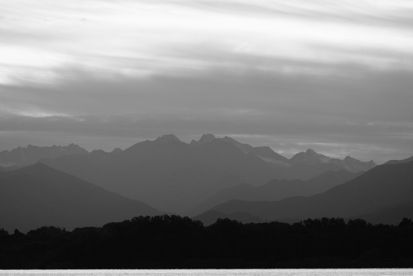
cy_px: 138
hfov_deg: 9.0
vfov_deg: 6.0
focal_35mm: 229
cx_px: 206
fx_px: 2627
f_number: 6.2
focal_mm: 152.6
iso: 200
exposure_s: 1/15
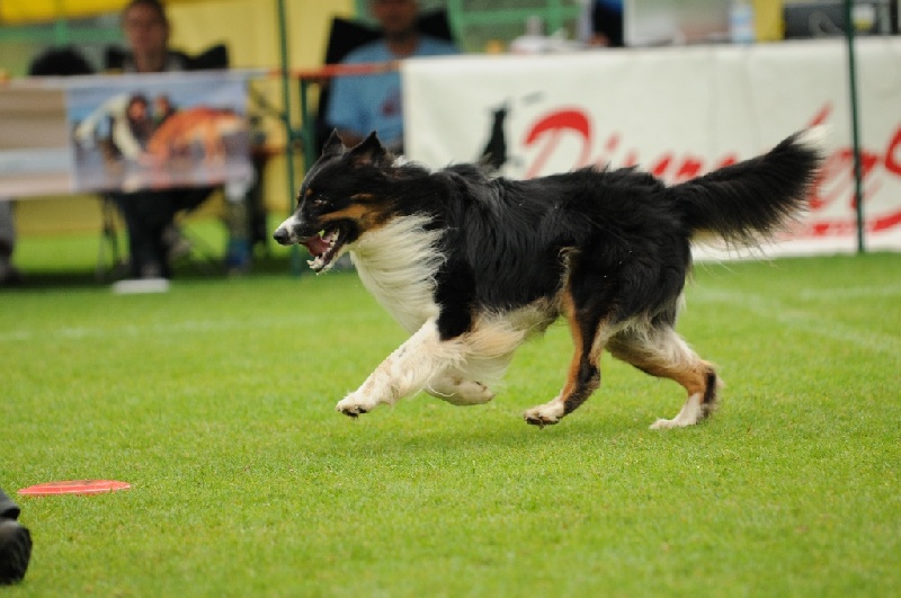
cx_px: 450
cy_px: 299
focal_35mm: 270
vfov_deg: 5.1
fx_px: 6748
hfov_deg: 7.6
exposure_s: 1/1600
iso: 320
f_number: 2.8
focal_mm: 180
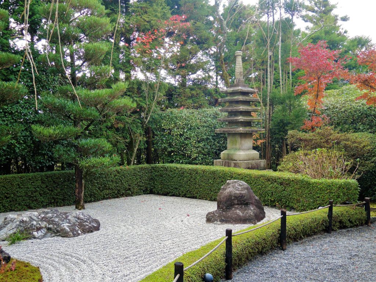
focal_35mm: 38
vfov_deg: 37.7
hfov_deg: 49.0
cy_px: 141
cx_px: 188
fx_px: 413
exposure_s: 1/125
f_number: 2.2
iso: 80
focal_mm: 8.2
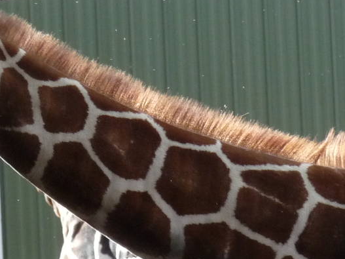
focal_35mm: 659
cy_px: 113
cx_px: 126
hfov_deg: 3.0
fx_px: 6566
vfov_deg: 2.3
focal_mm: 38.5
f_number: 4
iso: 250
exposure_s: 1/400
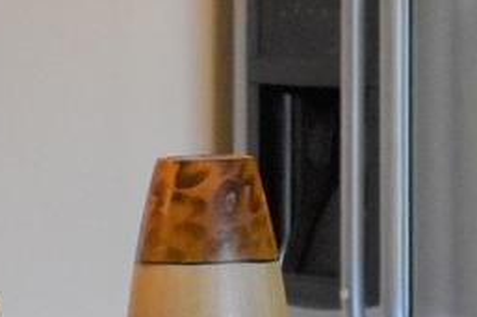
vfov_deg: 3.9
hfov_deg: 5.8
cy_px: -45
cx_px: 895
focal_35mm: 347
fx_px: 4594
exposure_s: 1/200
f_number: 4.2
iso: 2000
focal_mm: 29
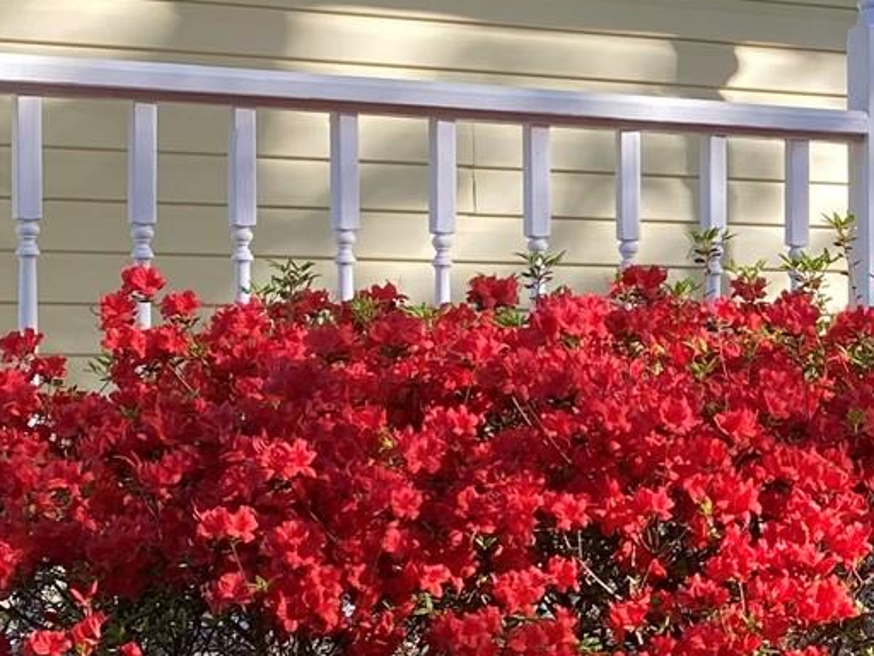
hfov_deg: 17.9
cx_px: 1075
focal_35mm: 104
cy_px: 384
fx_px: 2626
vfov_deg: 14.2
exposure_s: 1/326
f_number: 1.8
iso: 32
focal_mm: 4.25
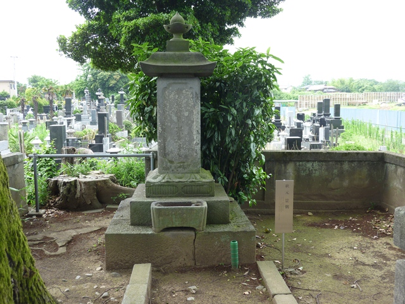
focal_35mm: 38
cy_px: 152
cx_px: 202
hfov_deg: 49.0
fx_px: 445
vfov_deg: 37.7
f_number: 3.9
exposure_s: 1/80
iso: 80
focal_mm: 6.7
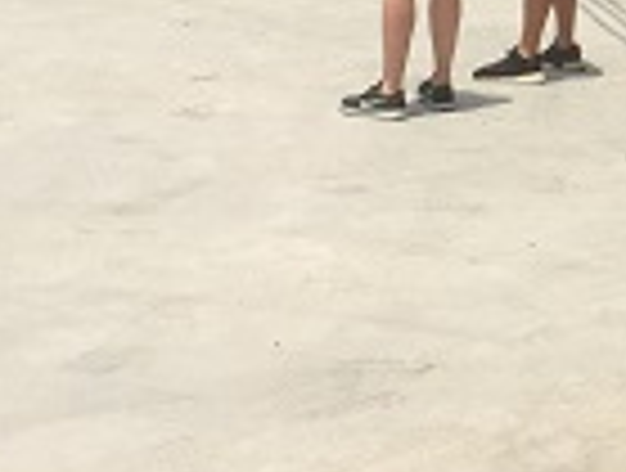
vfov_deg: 13.4
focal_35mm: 104
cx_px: 779
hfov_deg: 17.8
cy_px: -254
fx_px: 1886
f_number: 2.2
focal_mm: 4.15
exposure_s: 1/2198
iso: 32
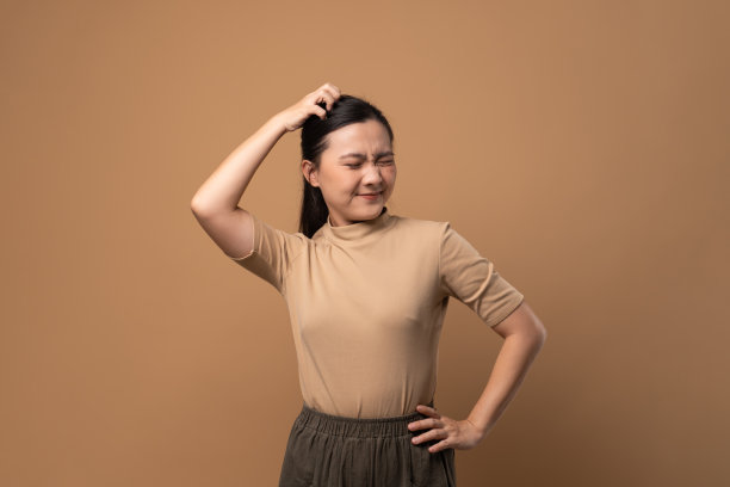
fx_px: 1277
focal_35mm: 63
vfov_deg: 21.6
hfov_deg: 31.9
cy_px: 244
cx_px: 365
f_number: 2.8
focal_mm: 63
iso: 200
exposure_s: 1/60
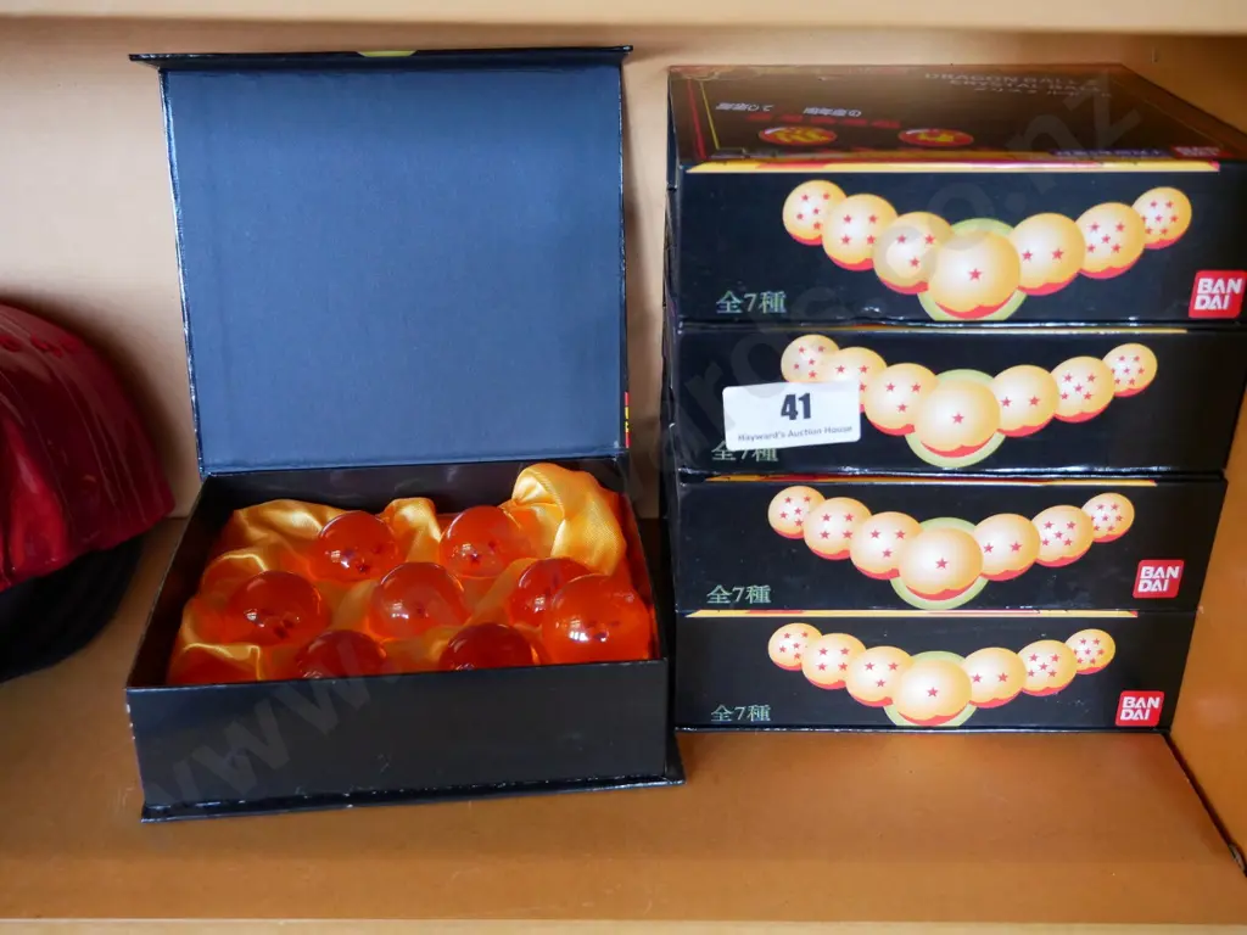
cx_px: 624
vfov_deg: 41.8
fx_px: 1225
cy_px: 468
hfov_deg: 54.0
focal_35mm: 34
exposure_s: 1/60
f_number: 3.8
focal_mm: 17
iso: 2500
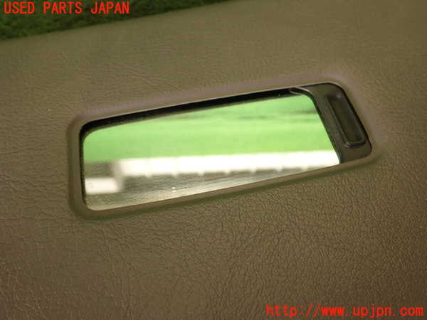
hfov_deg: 56.8
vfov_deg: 44.2
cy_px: 160
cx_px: 214
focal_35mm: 32
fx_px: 395
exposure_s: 1/60
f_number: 2.4
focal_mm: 5.79
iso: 160
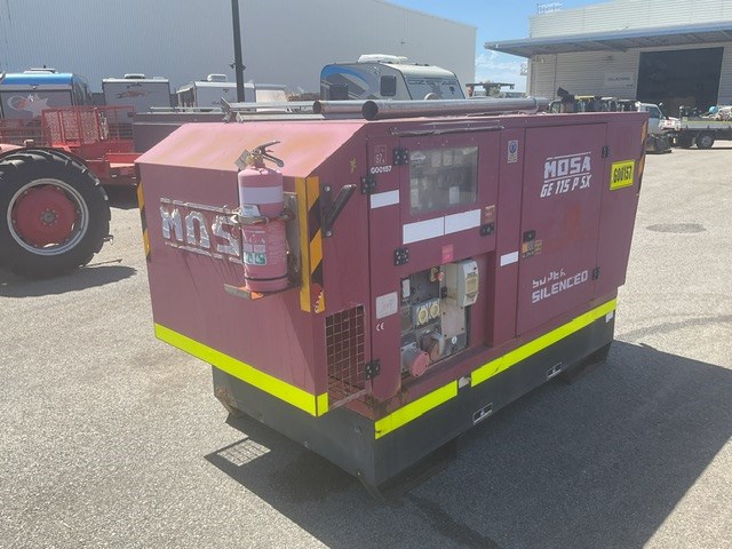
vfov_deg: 48.2
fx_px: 613
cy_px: 274
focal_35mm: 29
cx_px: 366
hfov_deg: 61.7
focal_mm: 3
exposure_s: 1/1035
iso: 16
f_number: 1.8
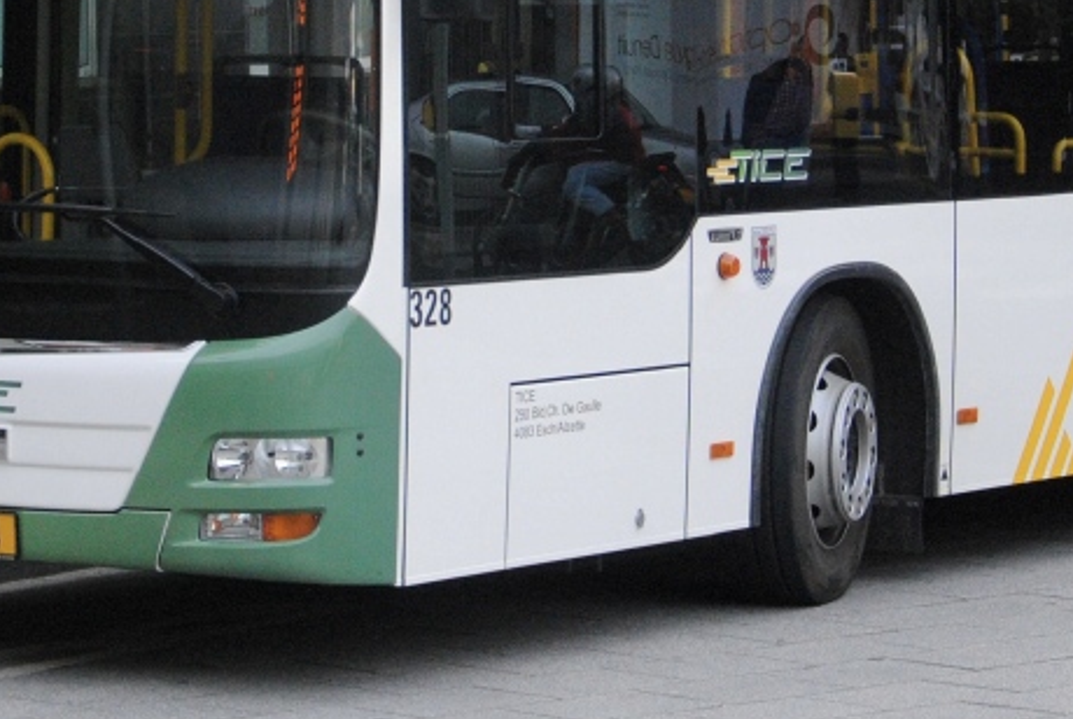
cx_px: 516
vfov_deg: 8.5
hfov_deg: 12.7
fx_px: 4805
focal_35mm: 161
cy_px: 23
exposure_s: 1/400
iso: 800
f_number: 4.5
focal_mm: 38
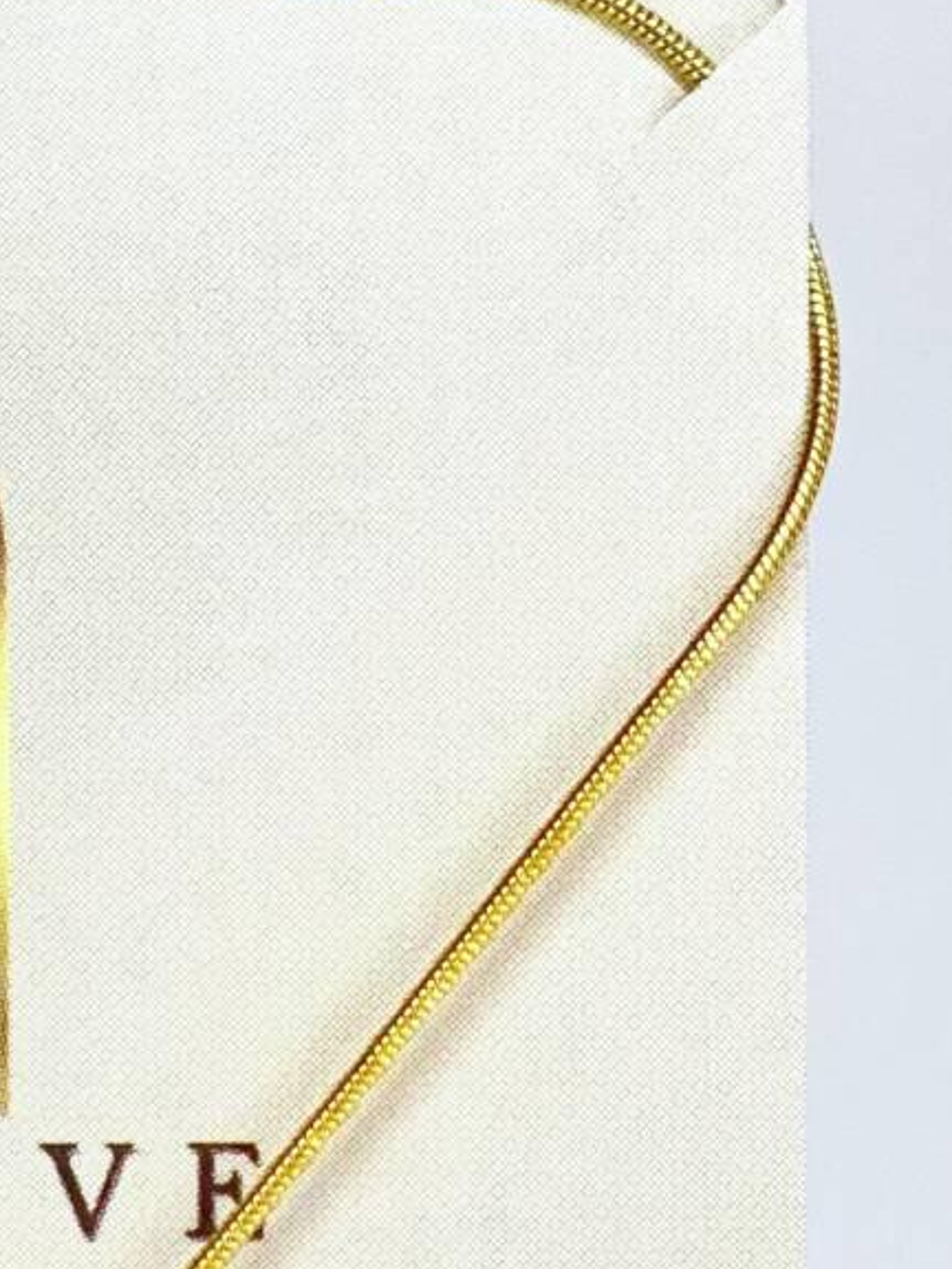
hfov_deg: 6.4
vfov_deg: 8.5
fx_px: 8471
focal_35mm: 231
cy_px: 1386
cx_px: -357
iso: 125
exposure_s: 1/122
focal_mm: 6
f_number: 2
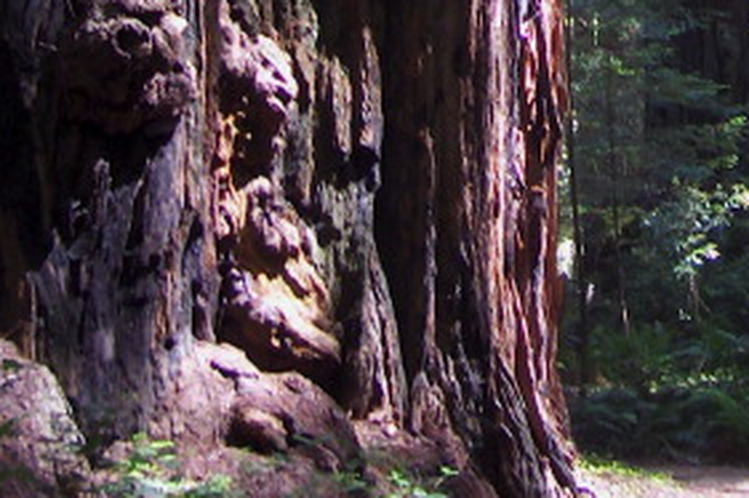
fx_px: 2994
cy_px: -330
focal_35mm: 144
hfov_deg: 14.0
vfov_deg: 9.2
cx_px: 748
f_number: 2.8
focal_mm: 8
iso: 200
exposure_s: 1/19.6
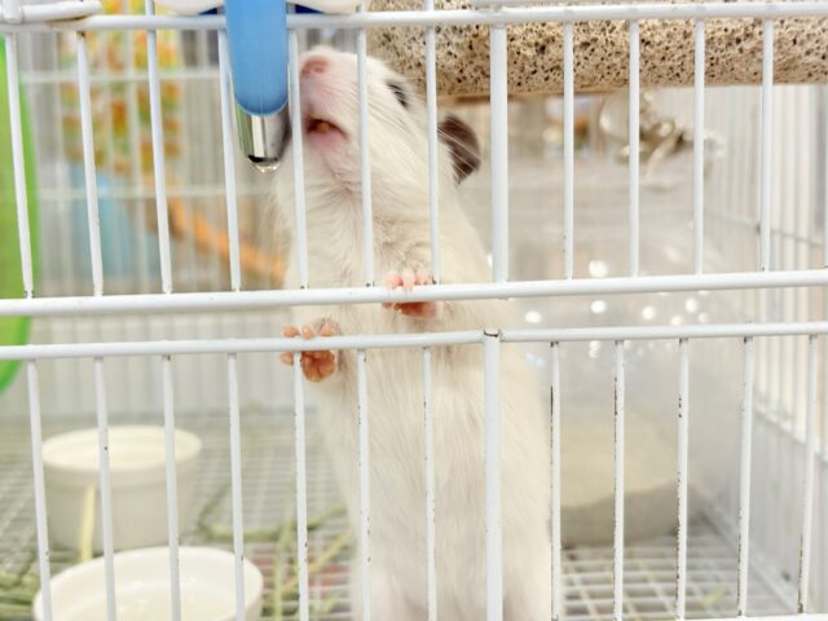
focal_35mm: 52
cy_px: 310
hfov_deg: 36.8
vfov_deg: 28.0
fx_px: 1244
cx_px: 414
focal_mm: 5.96
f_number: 1.6
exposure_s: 1/50
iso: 64
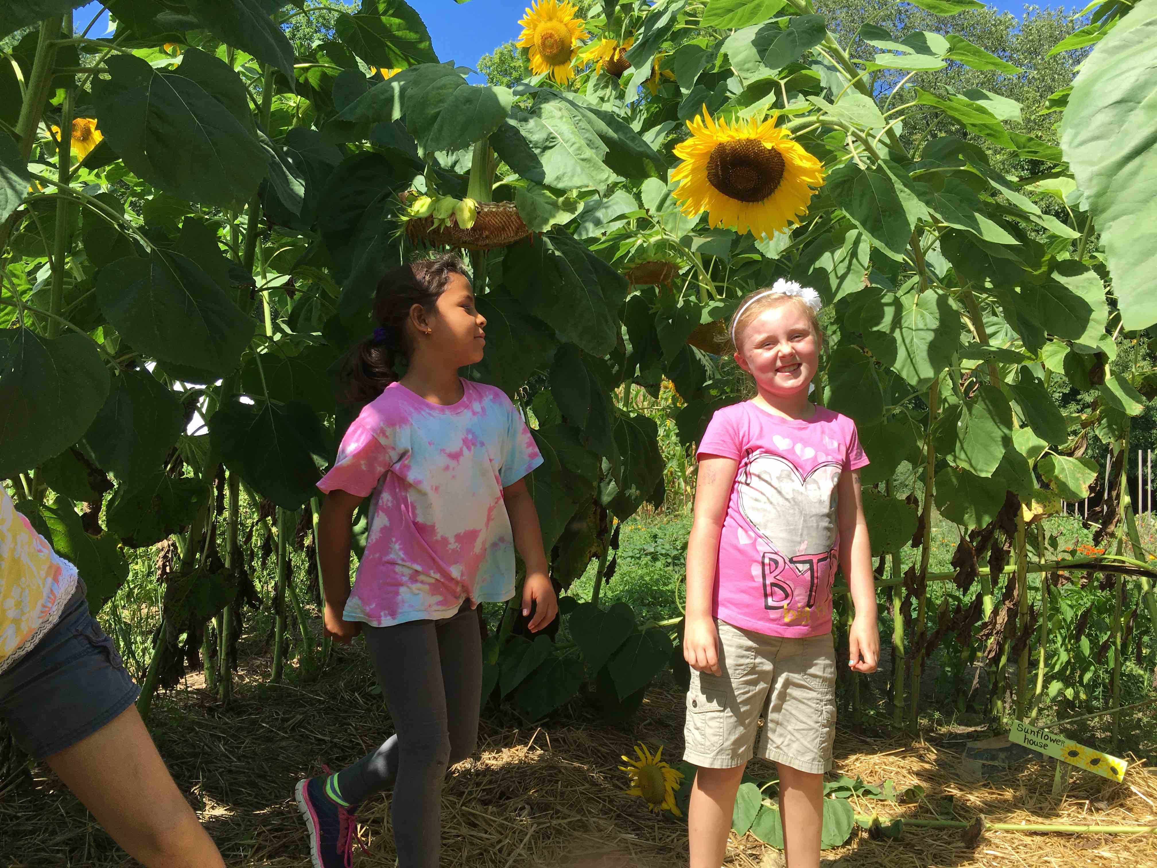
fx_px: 969
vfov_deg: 48.2
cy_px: 434
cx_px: 578
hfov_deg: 61.7
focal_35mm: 29
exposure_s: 1/916
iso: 25
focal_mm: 4.15
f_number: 2.2
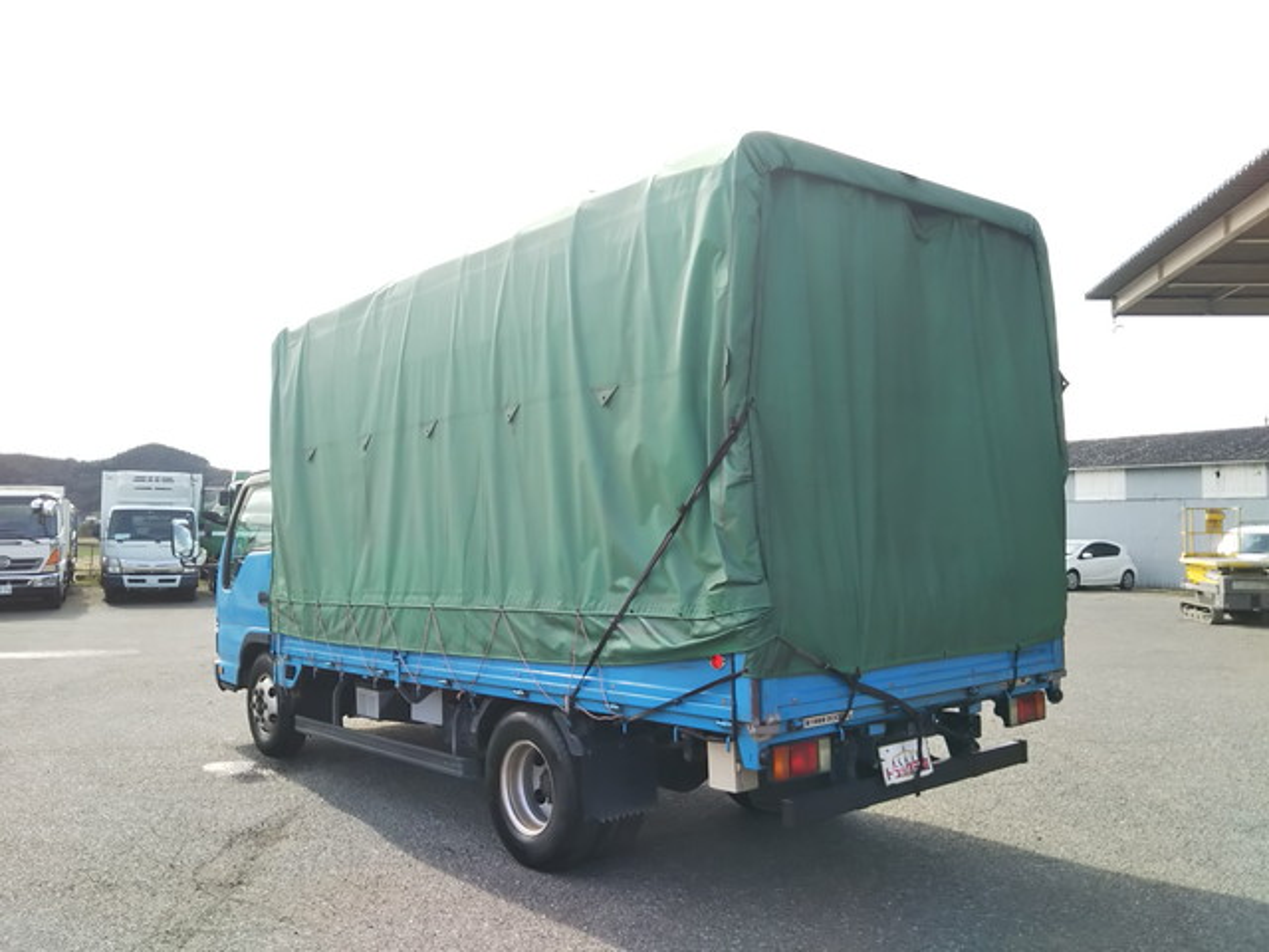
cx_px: 634
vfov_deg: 46.8
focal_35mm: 30
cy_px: 476
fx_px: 1100
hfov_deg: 60.0
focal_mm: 4
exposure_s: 1/311
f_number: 2.2
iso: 20
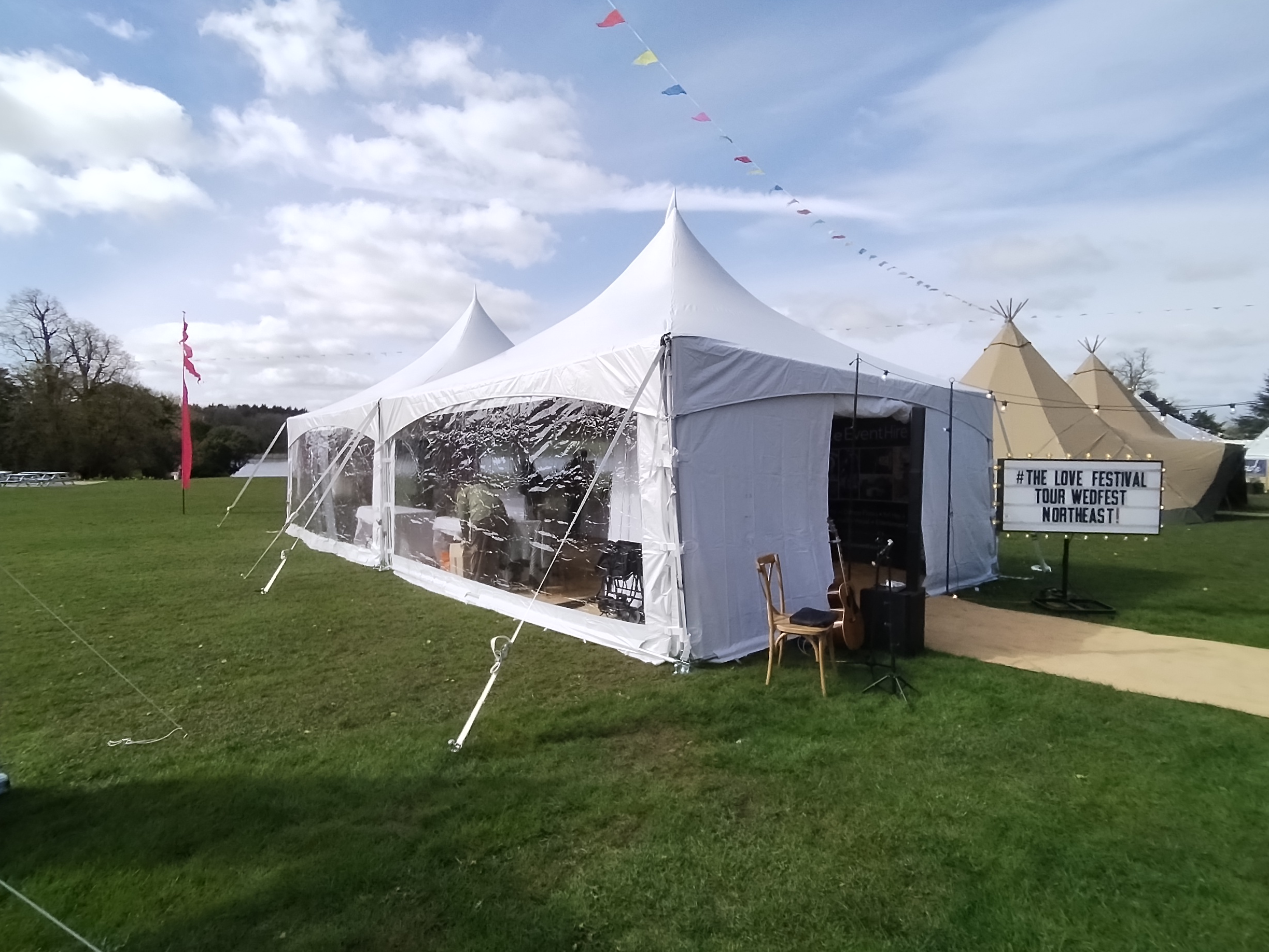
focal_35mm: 18
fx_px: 660
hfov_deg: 87.7
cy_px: 470
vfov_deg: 71.6
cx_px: 621
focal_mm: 1.42
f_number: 2.2
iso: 100
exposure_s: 1/2355
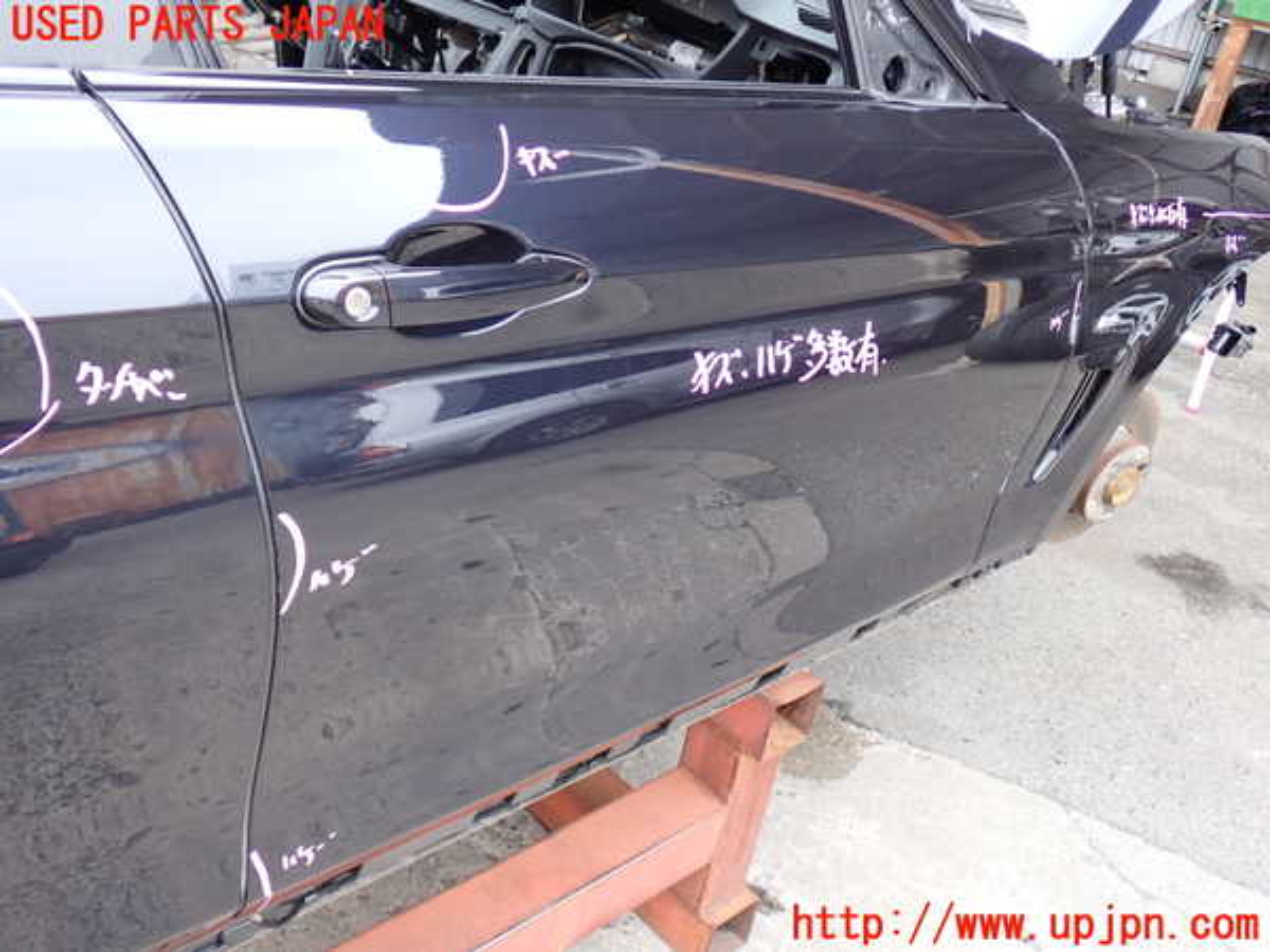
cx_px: 635
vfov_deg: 39.7
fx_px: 1321
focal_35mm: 36
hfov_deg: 51.4
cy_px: 476
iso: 125
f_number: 2.5
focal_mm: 6.37
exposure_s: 1/80
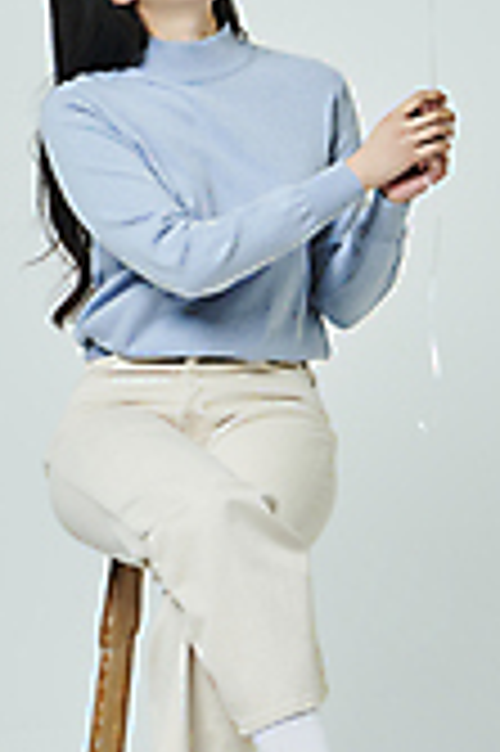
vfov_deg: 12.2
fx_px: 3507
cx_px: 282
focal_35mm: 168
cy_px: 189
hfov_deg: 8.2
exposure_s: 1/125
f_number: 11
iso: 100
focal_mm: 70
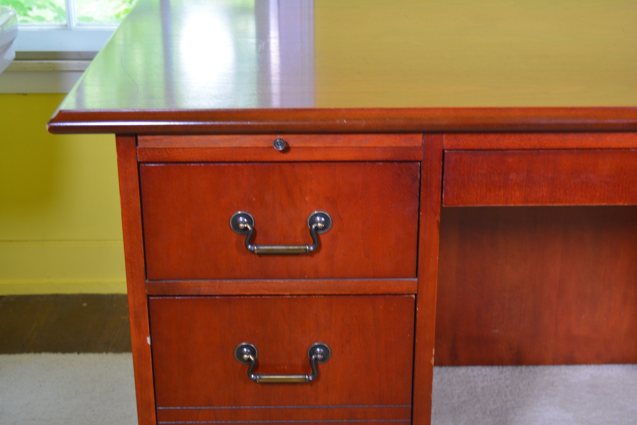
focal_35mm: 60
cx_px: 318
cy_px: 212
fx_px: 1062
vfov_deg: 22.6
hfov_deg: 33.4
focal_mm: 40
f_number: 5
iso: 800
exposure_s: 1/30
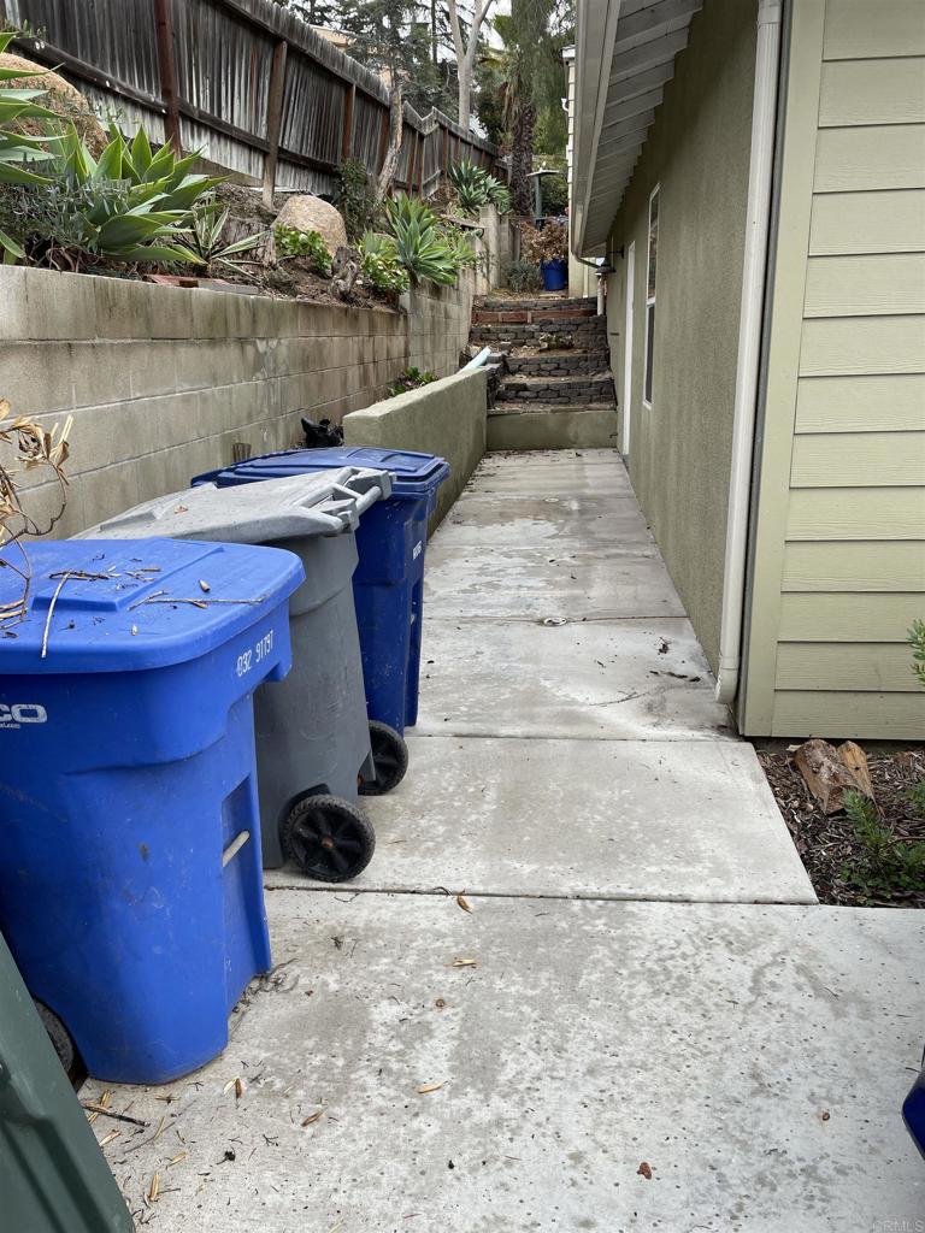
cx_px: 462
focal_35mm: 26
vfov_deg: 67.3
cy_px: 616
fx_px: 926
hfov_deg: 53.1
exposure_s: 1/129
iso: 32
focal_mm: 4.2
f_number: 1.6
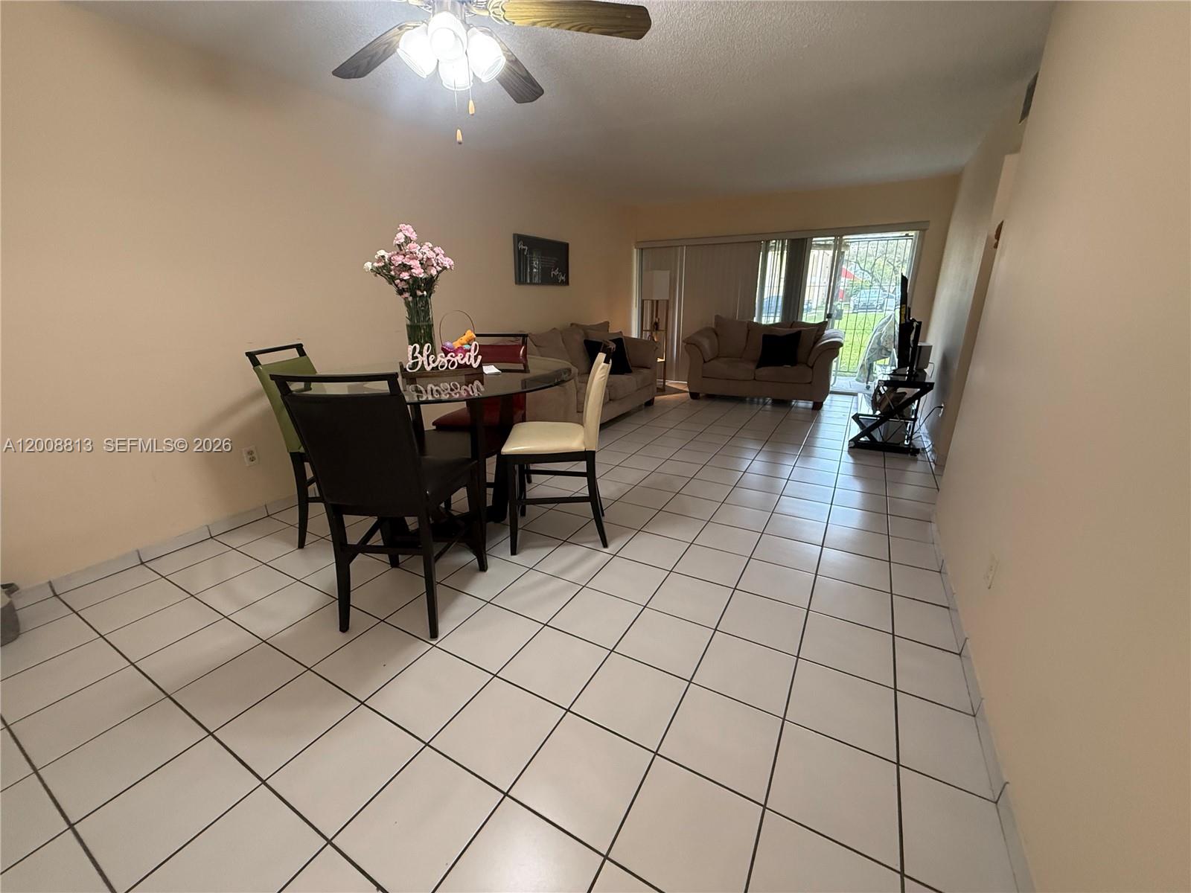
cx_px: 596
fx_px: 482
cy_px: 446
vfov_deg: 85.7
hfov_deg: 102.1
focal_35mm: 14
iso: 500
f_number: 2.2
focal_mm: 2.22
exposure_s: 1/120
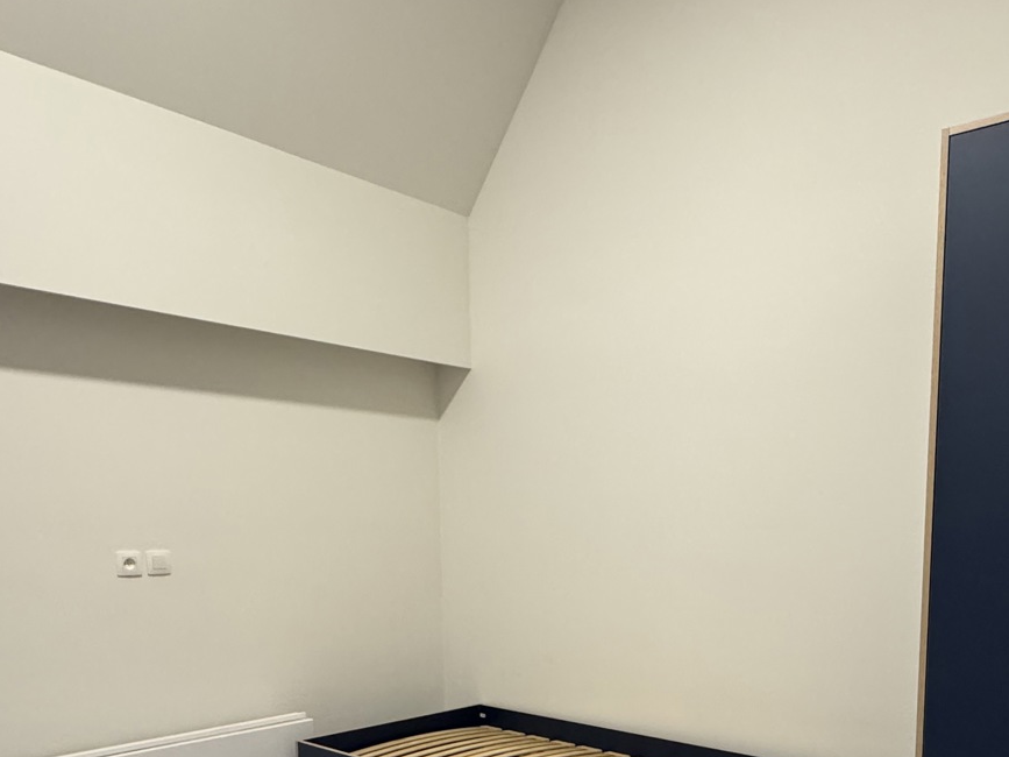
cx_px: 631
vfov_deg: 42.7
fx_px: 903
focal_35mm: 31
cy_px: 637
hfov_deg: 57.6
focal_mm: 2.22
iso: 320
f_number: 2.2
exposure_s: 1/50
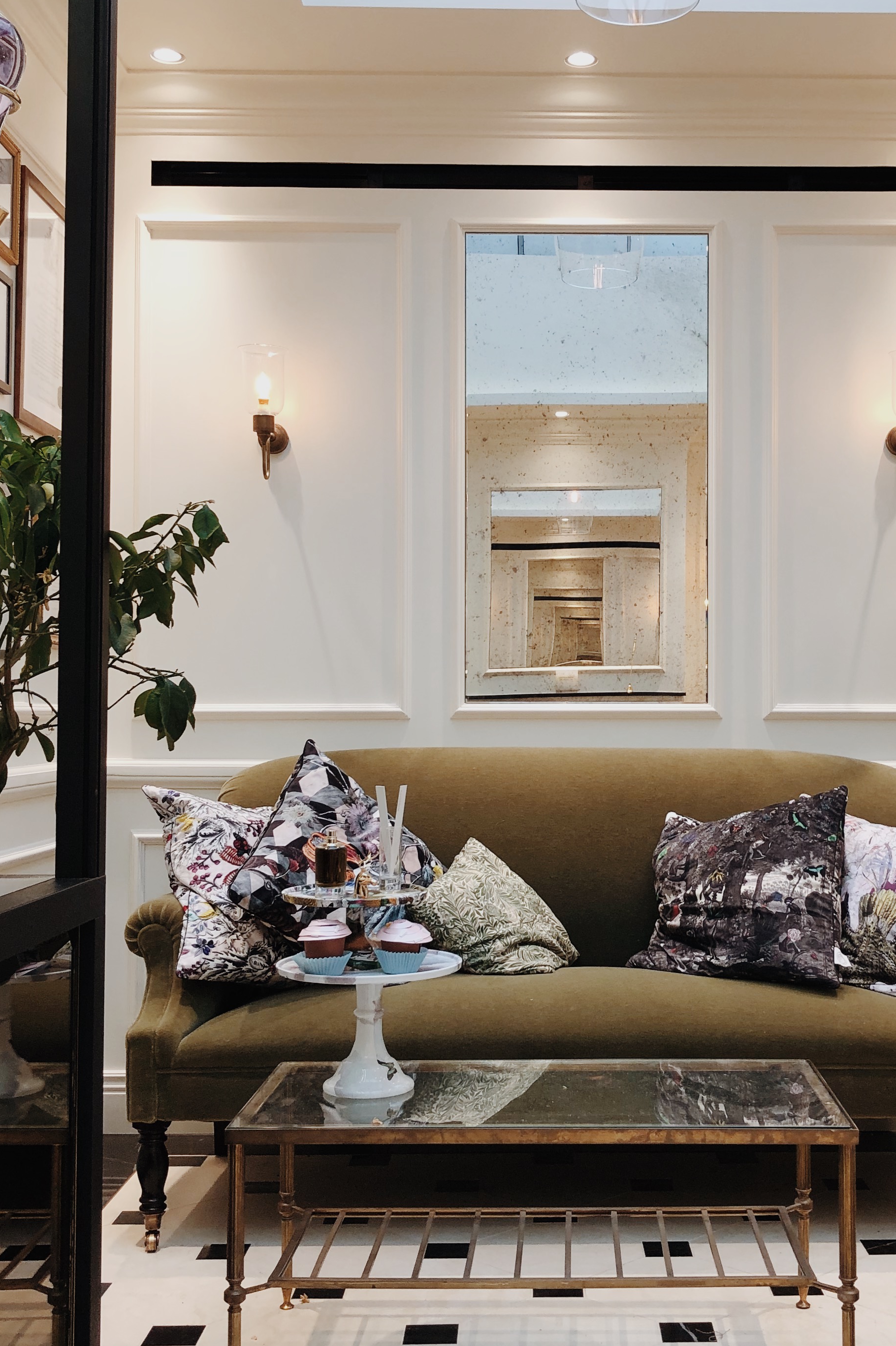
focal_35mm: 43
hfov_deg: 31.0
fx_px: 1606
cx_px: 561
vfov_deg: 45.4
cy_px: 672
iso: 32
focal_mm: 3.99
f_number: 1.8
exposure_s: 1/100
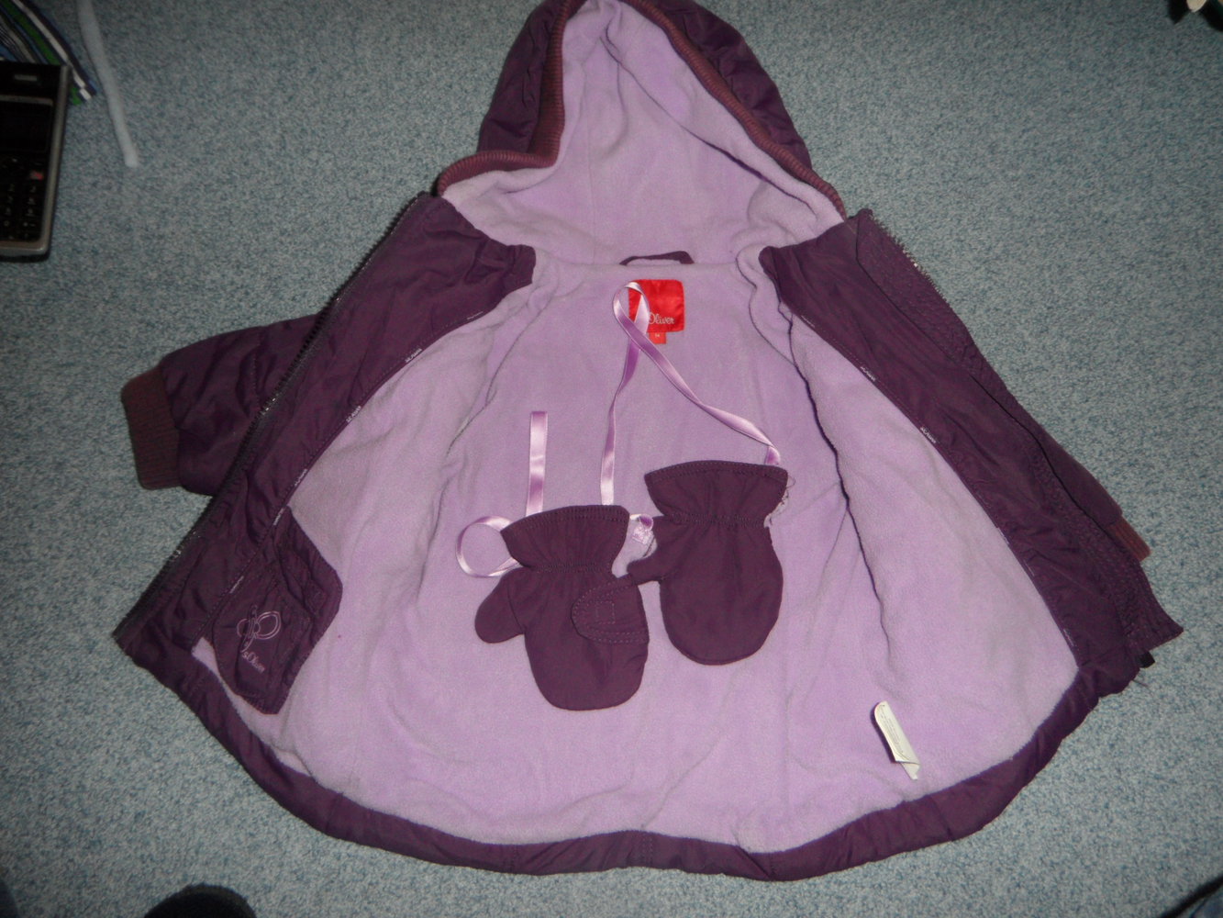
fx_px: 848
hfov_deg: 71.6
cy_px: 459
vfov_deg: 56.8
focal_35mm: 24
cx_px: 612
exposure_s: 1/10
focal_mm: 4.1
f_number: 8.2
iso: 100
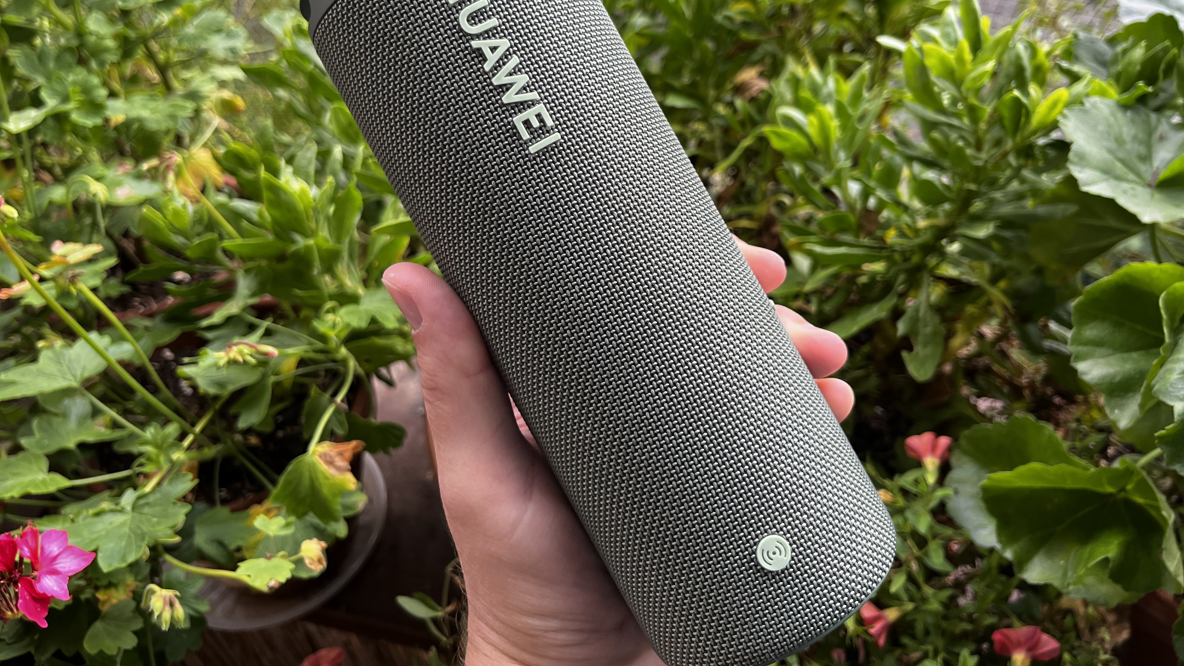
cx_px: 601
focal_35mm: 29
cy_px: 251
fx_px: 910
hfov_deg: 66.1
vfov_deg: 39.9
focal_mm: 5.1
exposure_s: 1/121
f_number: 1.6
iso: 80
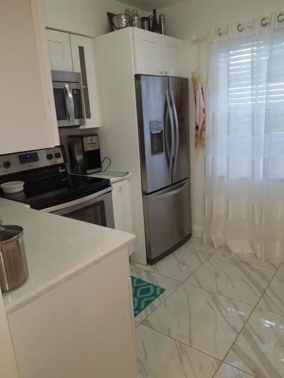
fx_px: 284
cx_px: 142
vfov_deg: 67.3
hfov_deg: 53.1
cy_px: 189
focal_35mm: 26
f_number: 1.7
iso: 80
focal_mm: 4.2
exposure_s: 1/60
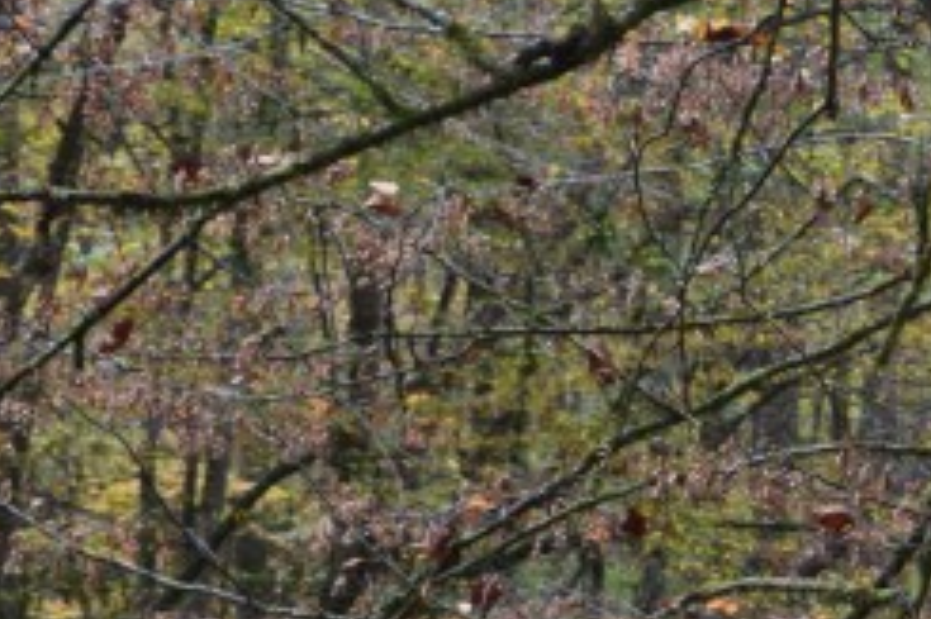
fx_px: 7443
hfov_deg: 7.0
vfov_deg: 4.7
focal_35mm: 288
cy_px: 923
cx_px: 1573
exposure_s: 1/60
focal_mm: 46
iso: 400
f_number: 8
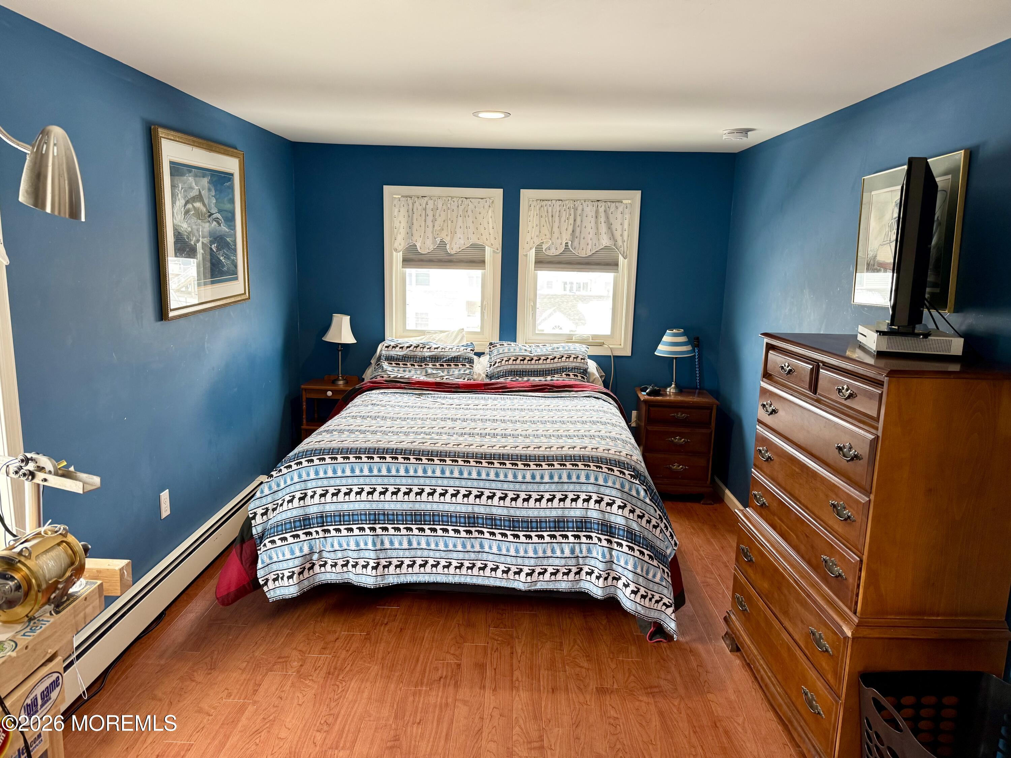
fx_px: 701
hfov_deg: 71.6
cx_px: 506
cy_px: 379
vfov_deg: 56.8
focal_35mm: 24
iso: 160
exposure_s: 1/60
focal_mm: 6.76
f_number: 1.78
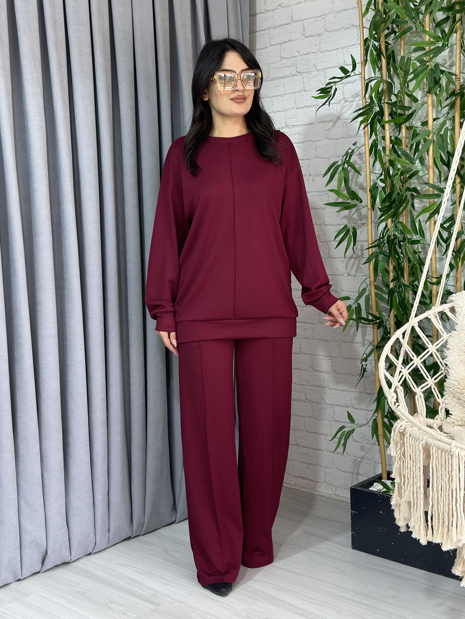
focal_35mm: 48
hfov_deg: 30.3
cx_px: 232
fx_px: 860
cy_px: 310
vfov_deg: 39.7
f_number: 1.78
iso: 80
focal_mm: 6.86
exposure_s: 1/100
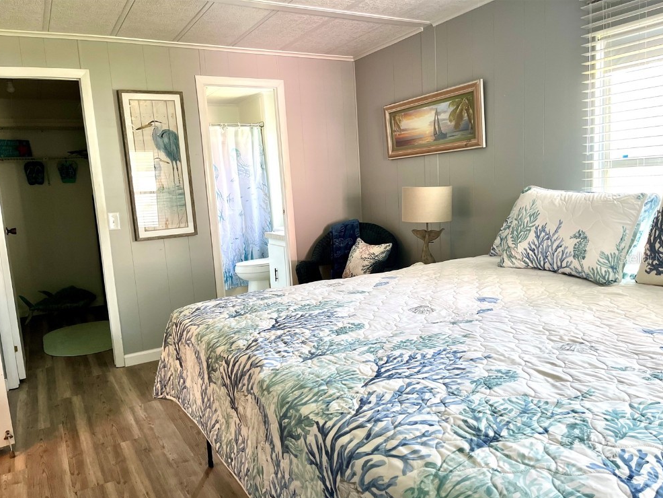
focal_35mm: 27
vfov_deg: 51.4
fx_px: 517
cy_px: 258
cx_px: 338
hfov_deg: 65.3
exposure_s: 1/120
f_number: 1.6
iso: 125
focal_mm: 5.1
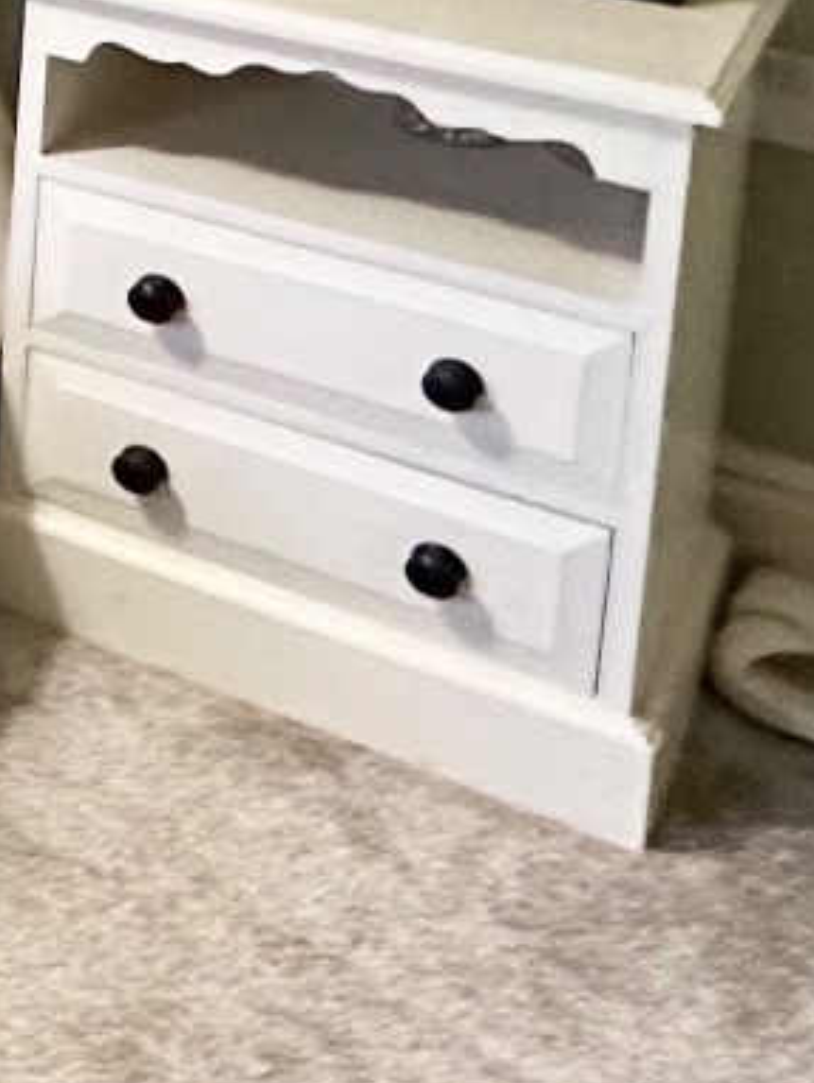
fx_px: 2349
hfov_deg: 12.8
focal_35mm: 75
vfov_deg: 22.2
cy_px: -462
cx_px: -1350
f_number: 2.2
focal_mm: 2.22
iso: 500
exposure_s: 1/50
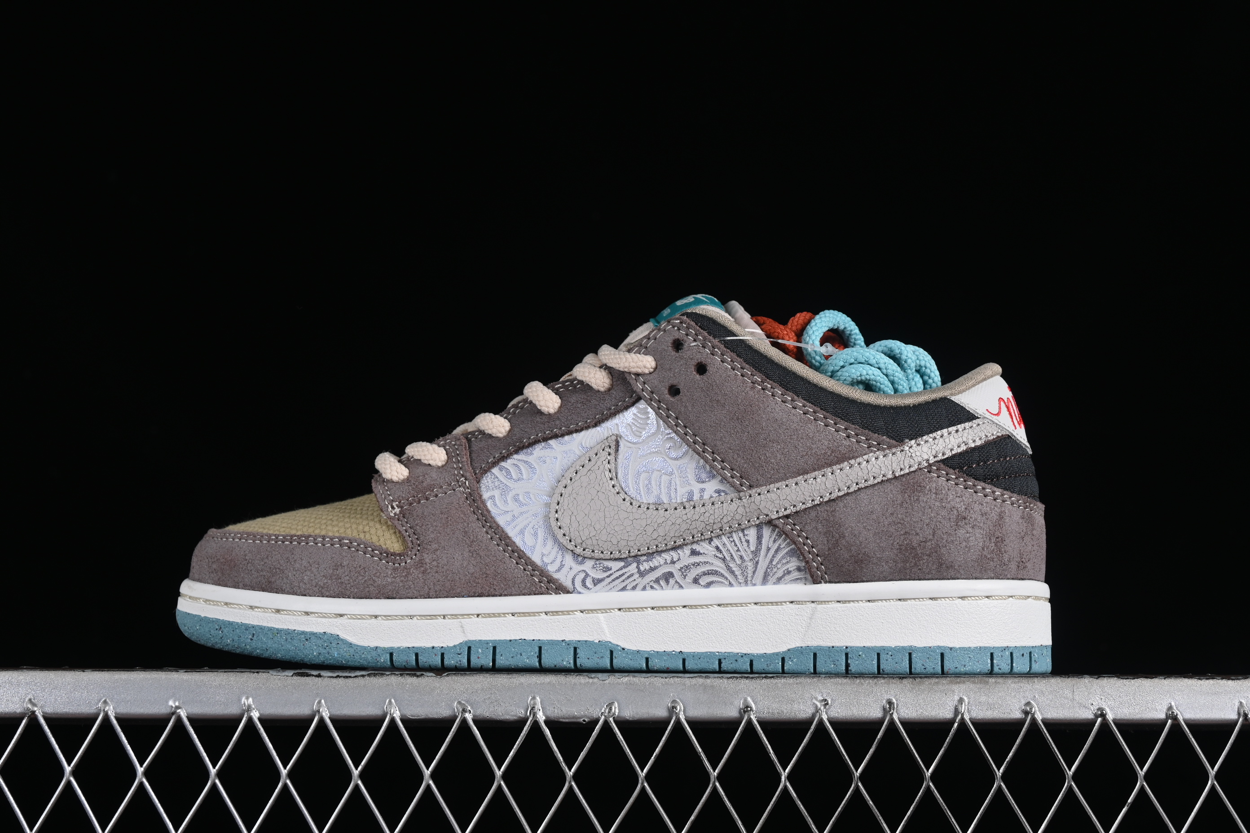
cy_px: 416
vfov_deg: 18.2
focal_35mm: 75
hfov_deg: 27.0
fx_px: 2604
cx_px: 625
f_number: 8
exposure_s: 1/80
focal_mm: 50
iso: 160
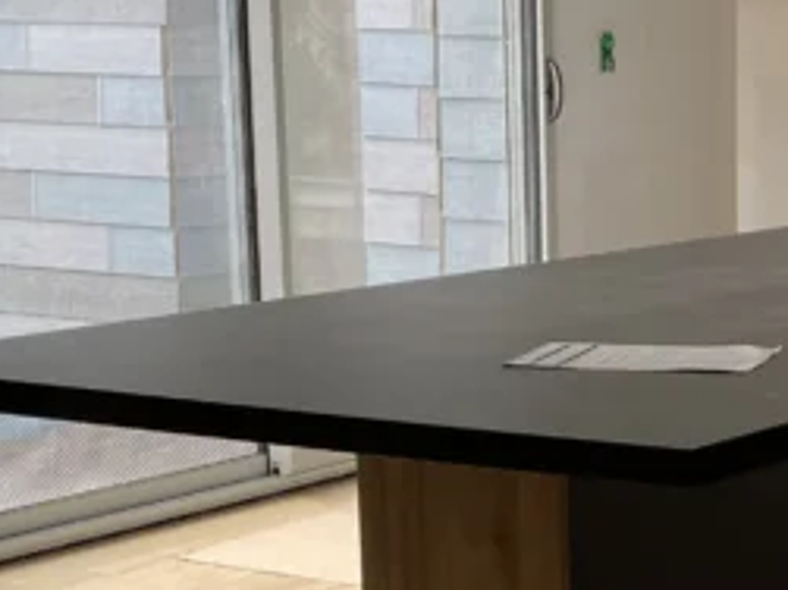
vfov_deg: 13.8
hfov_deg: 17.9
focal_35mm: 106
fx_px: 2412
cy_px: 552
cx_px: 866
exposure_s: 1/122
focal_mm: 4.25
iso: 50
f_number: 1.8
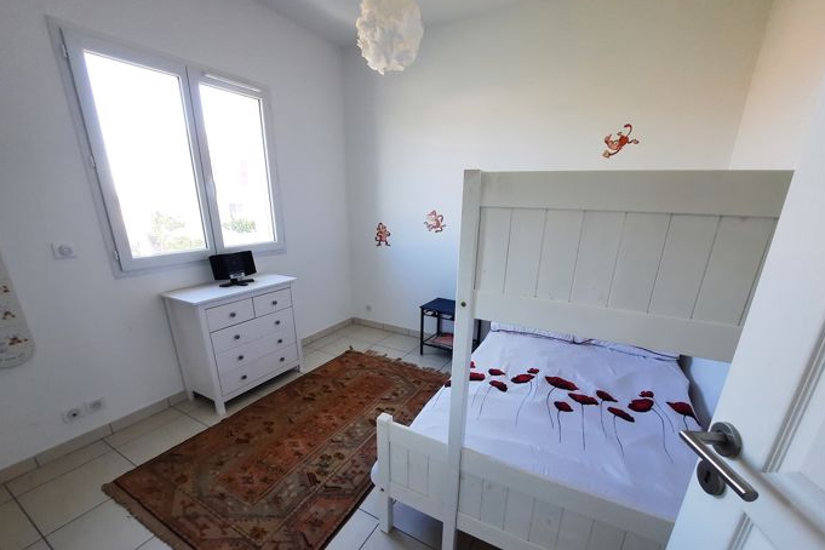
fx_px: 321
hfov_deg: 104.2
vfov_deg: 80.8
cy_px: 309
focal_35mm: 14
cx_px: 423
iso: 64
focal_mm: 1.74
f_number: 2.2
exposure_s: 1/50
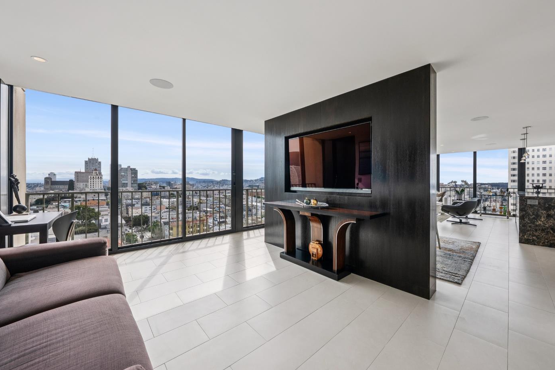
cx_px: 286
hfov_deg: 108.3
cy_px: 187
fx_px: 200
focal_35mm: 13
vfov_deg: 85.4
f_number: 8
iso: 640
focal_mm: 12
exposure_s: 1/640
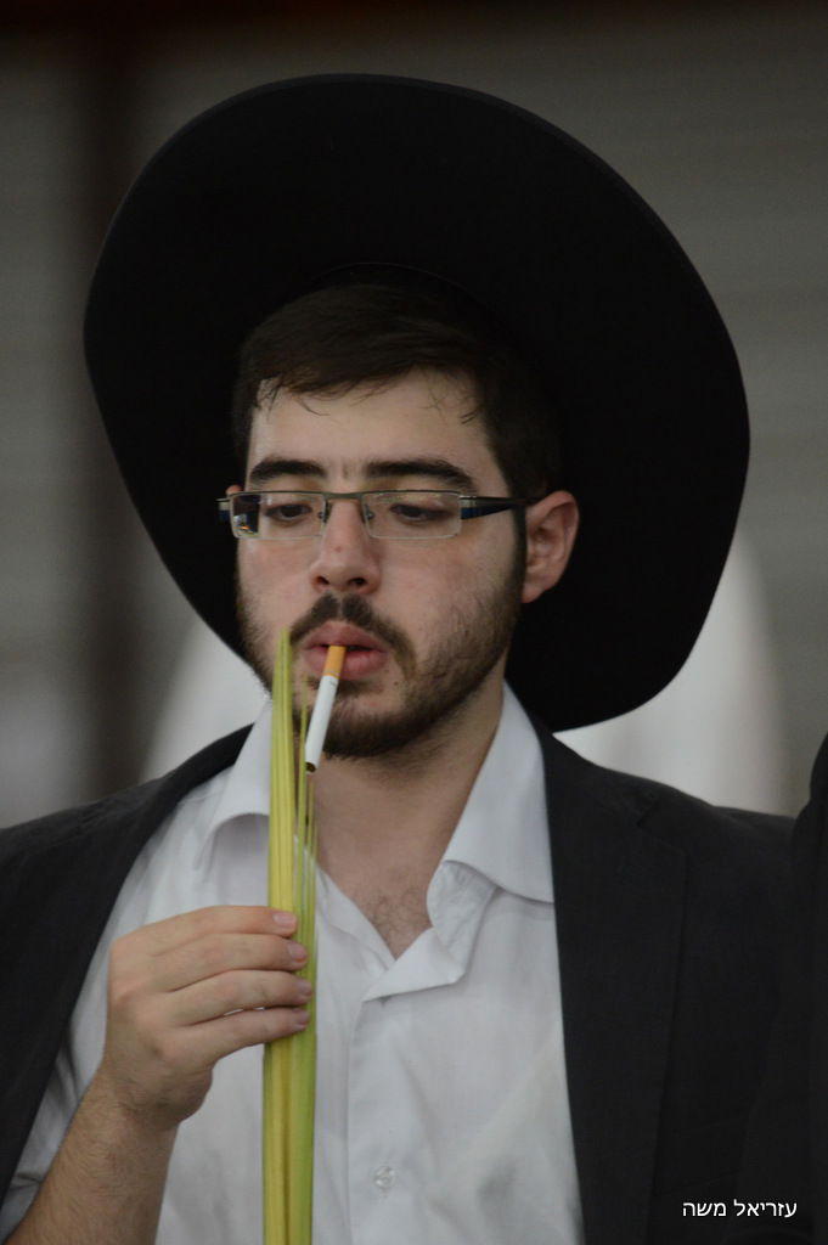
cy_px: 622
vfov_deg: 6.9
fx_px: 10367
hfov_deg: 4.6
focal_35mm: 300
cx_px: 414
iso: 3200
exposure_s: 1/125
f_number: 4
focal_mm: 300
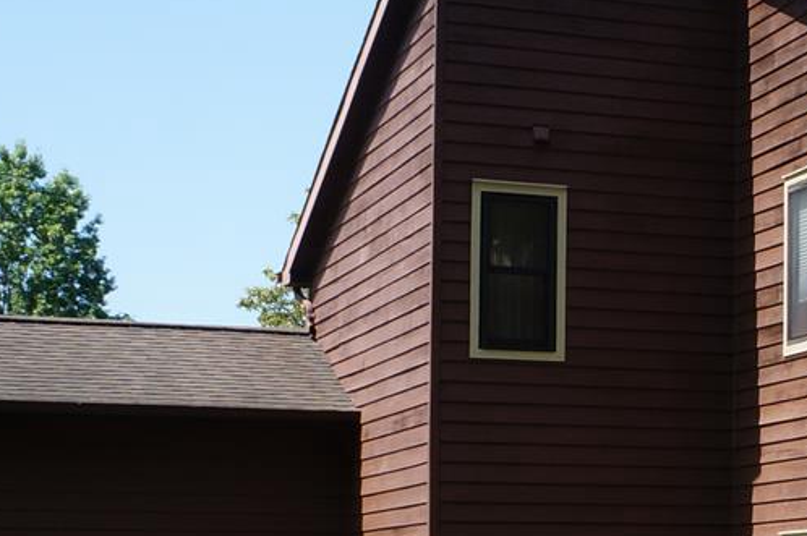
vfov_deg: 12.1
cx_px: 1194
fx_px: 2486
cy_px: 572
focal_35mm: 111
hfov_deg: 16.8
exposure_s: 1/125
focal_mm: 18
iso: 200
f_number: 13
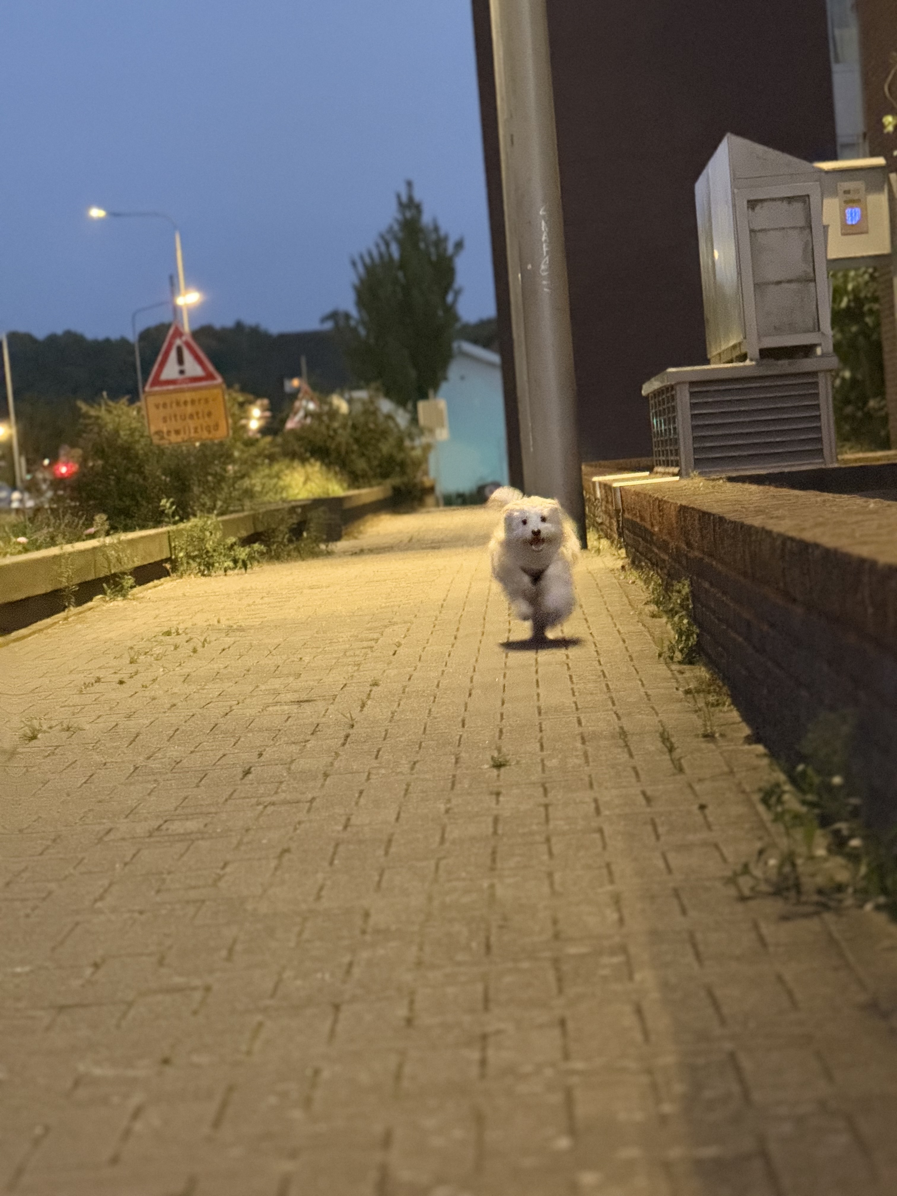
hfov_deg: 12.3
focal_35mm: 120
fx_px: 4146
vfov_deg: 16.4
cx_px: 448
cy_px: 598
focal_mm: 15.66
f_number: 2.8
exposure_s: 1/23
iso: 2000
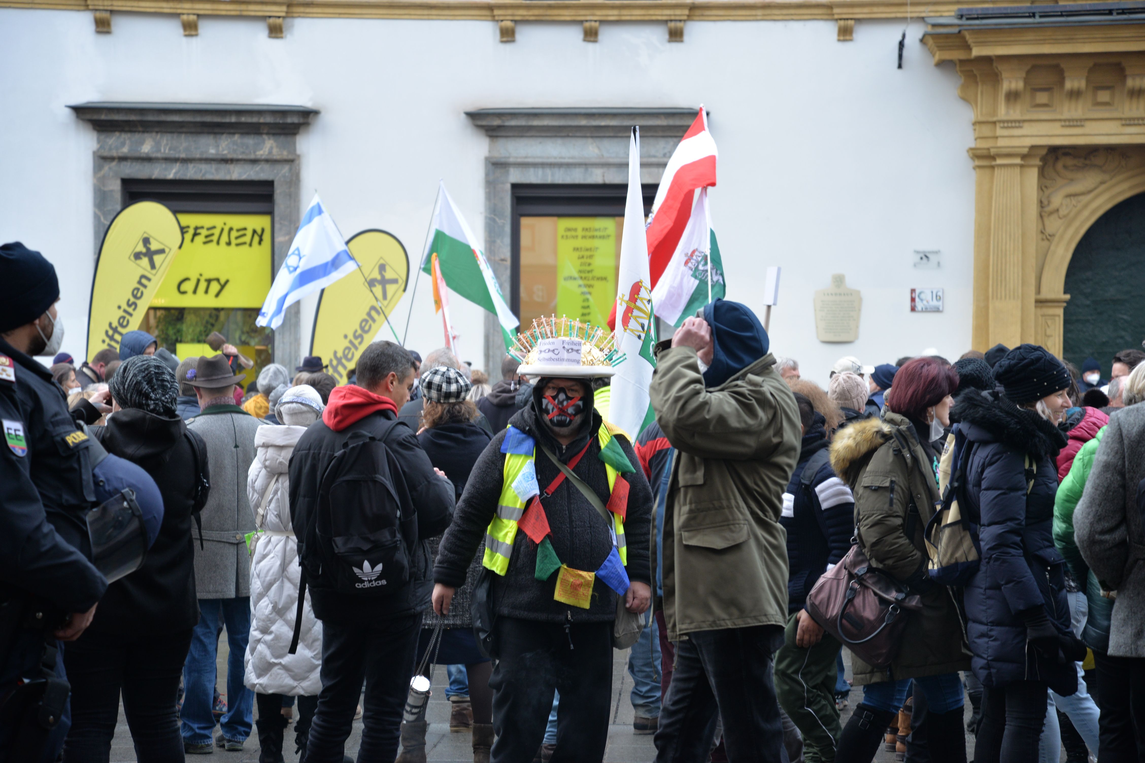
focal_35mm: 85
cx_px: 572
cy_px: 382
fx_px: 2703
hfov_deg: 23.9
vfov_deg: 16.1
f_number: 4.5
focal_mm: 85
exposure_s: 1/250
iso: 560
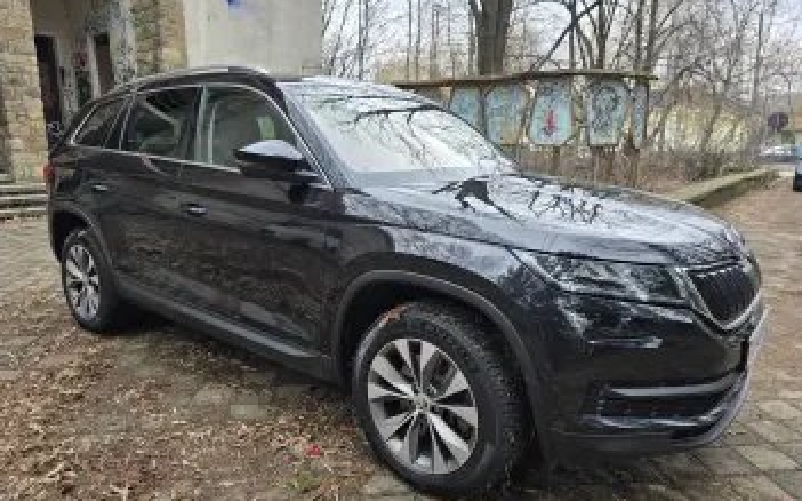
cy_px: 265
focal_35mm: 25
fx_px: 546
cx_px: 402
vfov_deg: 49.2
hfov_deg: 72.6
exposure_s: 1/180
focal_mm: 6.3
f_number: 1.7
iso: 40
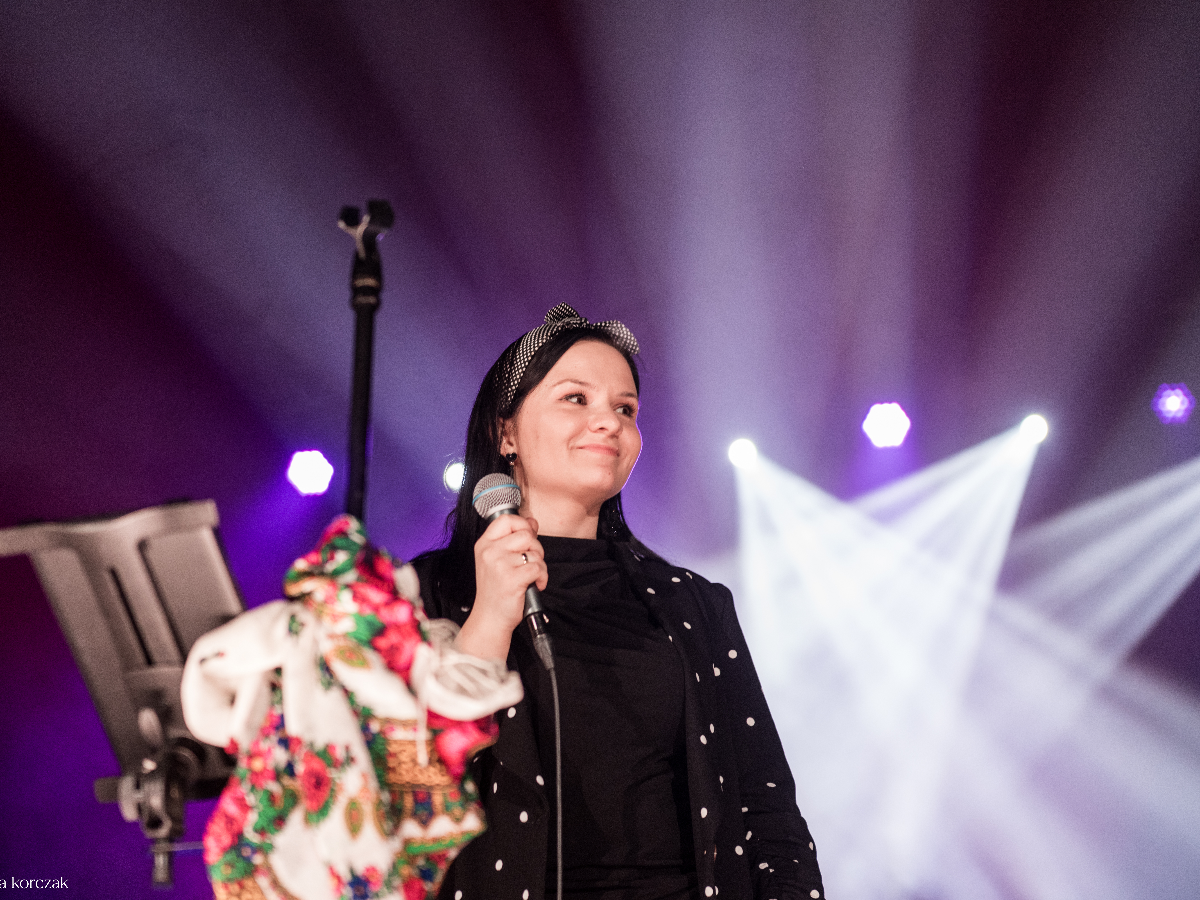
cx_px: 599
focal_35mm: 76
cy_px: 451
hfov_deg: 25.7
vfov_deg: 19.4
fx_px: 2635
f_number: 3.2
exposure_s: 1/200
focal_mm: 70
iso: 1250
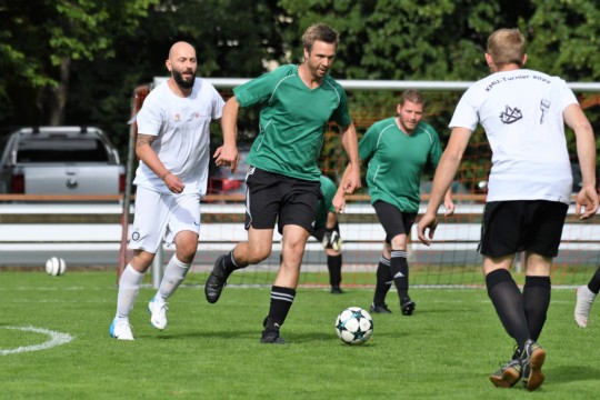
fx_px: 5500
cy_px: 200
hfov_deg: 6.2
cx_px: 300
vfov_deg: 4.2
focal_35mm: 330
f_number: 5.6
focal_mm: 220
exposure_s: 1/6400
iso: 1000
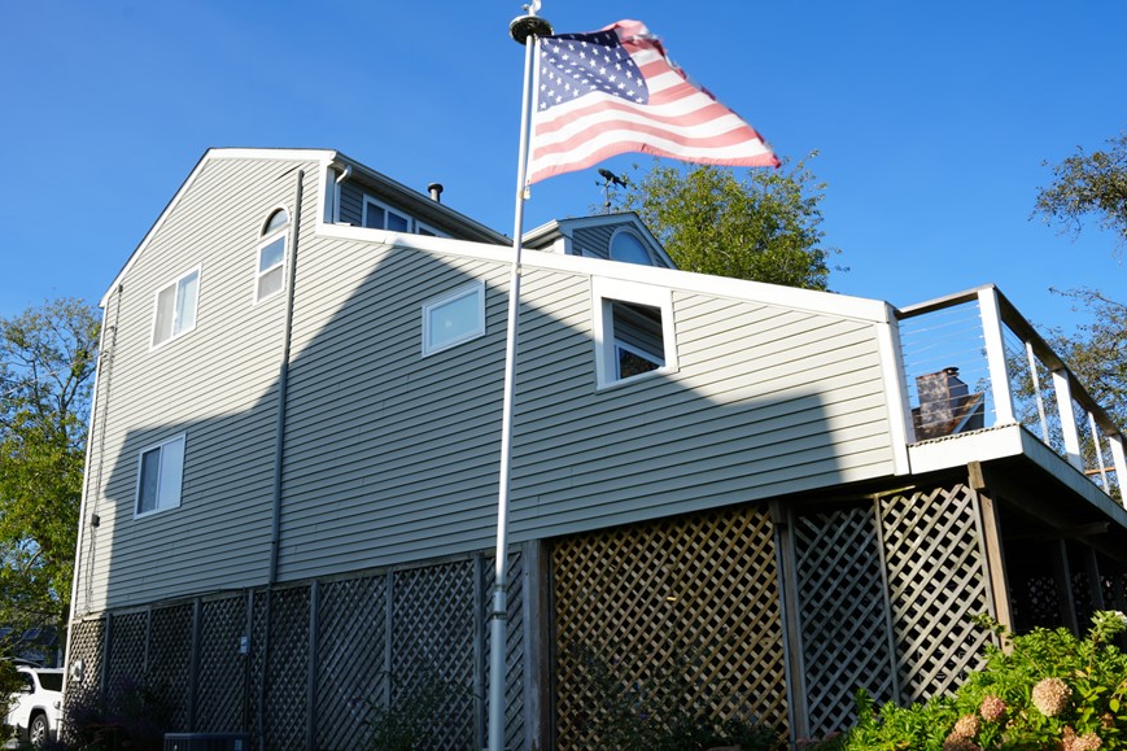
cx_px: 534
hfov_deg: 61.9
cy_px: 428
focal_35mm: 30
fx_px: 939
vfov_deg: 43.5
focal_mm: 24
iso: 100
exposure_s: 1/125
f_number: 9
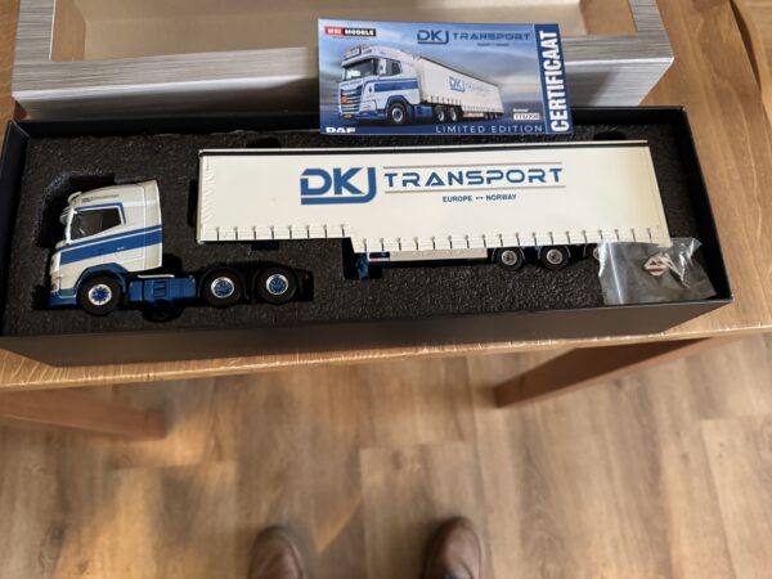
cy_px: 290
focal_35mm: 24
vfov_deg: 56.8
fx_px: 535
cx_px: 386
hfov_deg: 71.6
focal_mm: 6.76
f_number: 1.78
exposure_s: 1/52
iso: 800
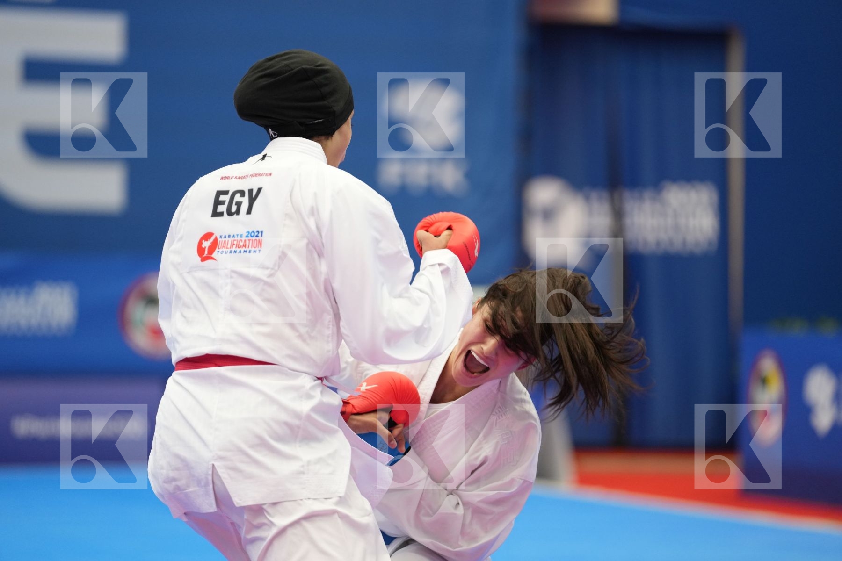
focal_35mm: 181
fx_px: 4233
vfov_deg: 7.6
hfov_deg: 11.4
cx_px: 421
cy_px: 280
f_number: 2.8
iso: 2000
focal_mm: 181
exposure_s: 1/1000
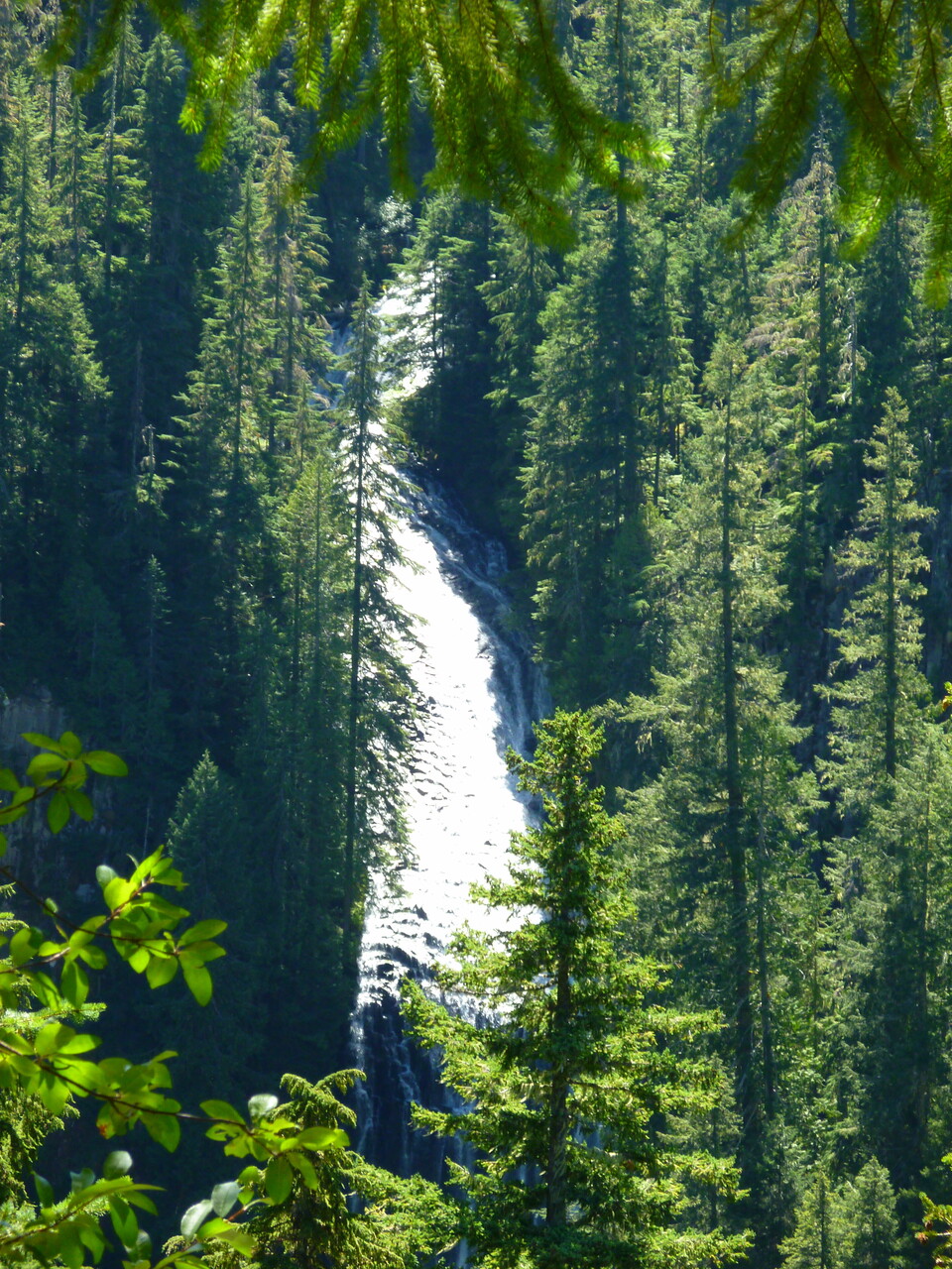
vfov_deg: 12.6
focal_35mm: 157
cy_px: 634
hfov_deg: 9.5
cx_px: 476
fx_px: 5757
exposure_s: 1/100
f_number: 5.7
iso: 200
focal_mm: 28.3
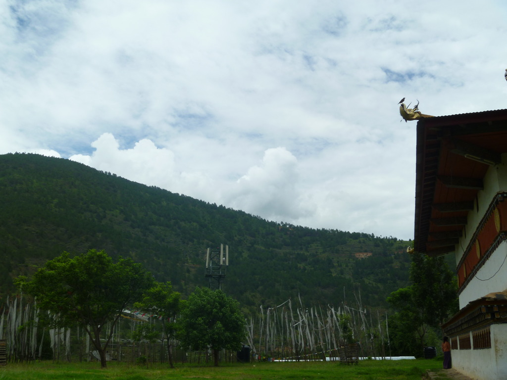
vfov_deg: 40.7
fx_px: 513
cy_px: 190
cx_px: 254
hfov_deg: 52.6
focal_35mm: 35
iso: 80
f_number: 5.6
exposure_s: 1/500
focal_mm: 6.3
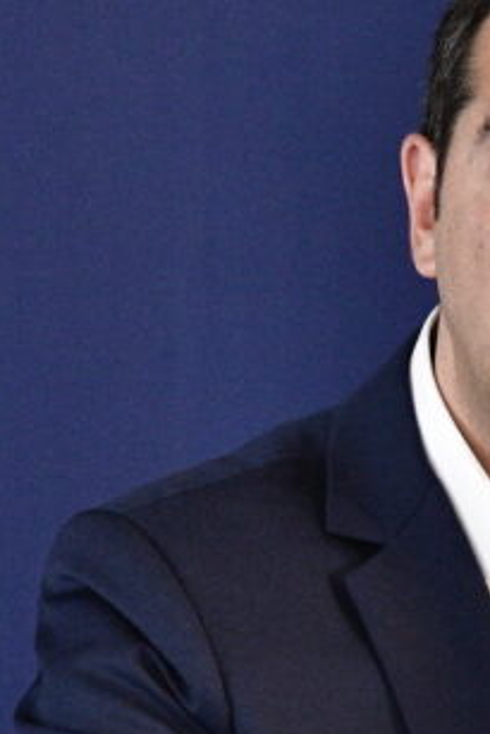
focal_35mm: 400
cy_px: 453
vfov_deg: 5.2
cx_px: 263
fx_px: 8157
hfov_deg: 3.4
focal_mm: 80
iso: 4000
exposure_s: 1/250
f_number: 4
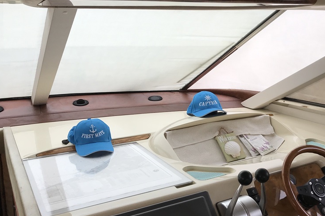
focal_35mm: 40
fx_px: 361
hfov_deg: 47.8
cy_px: 95
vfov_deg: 33.3
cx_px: 213
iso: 20
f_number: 1.8
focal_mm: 3.99
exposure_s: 1/397
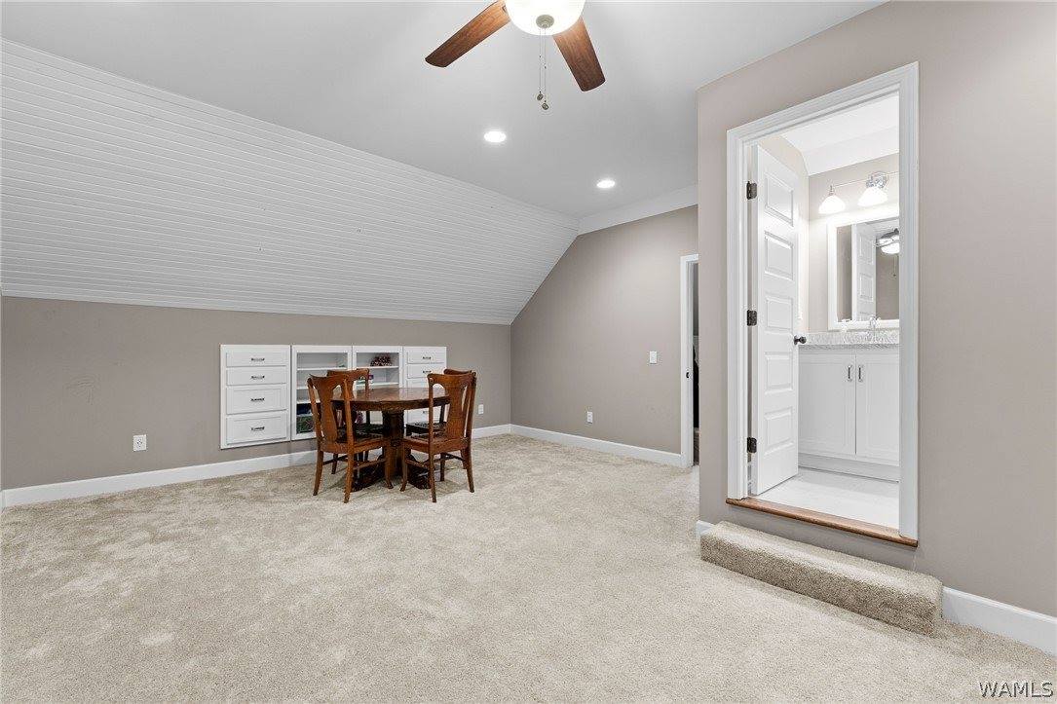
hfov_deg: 98.9
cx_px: 528
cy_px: 352
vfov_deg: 75.8
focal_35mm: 15
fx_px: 452
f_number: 8
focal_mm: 15.4
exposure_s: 1/1.25
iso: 250
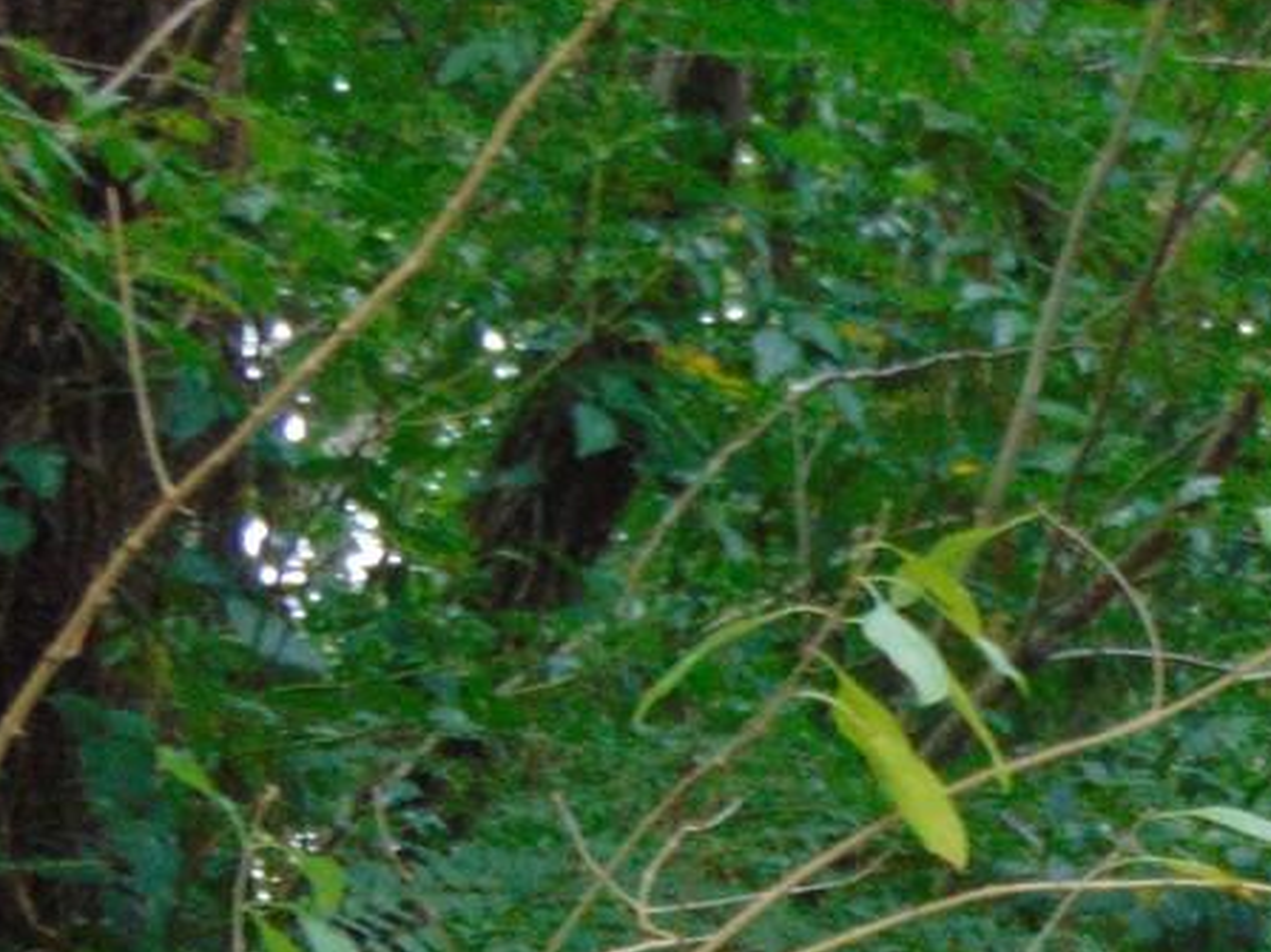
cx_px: 2130
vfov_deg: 6.8
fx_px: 7892
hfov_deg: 8.9
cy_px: 1415
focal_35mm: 215
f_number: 3.6
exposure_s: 1/30
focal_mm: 10.8
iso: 250
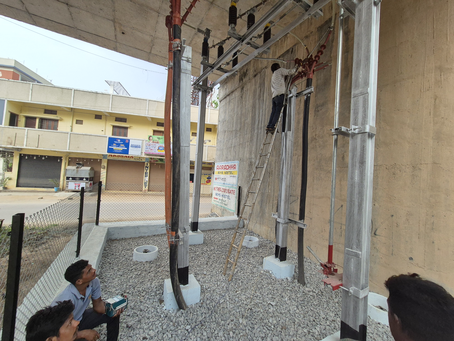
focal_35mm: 13
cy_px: 170
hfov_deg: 106.2
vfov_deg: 89.9
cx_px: 227
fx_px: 170
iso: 125
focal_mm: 2.2
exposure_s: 1/718
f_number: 2.2
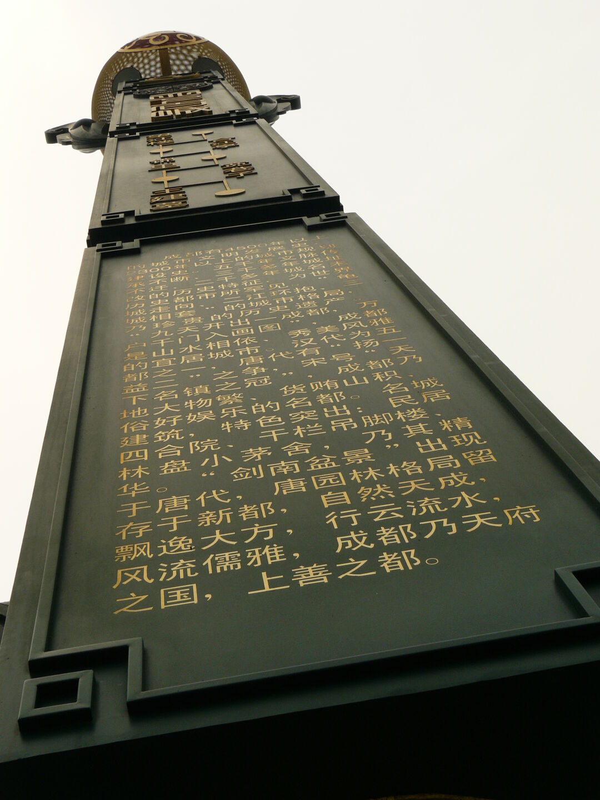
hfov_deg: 28.6
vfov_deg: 37.5
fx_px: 1179
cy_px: 400
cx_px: 300
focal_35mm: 51
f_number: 5.6
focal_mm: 8.6
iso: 100
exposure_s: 1/500
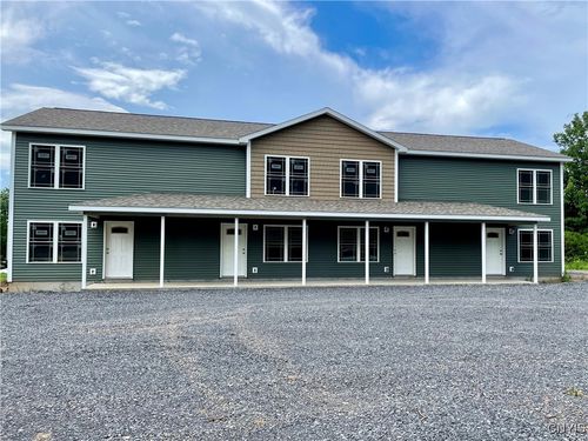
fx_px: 442
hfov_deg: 67.3
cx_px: 294
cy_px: 220
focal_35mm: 26
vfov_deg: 53.1
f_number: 1.6
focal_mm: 4.2
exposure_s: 1/2959
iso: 32
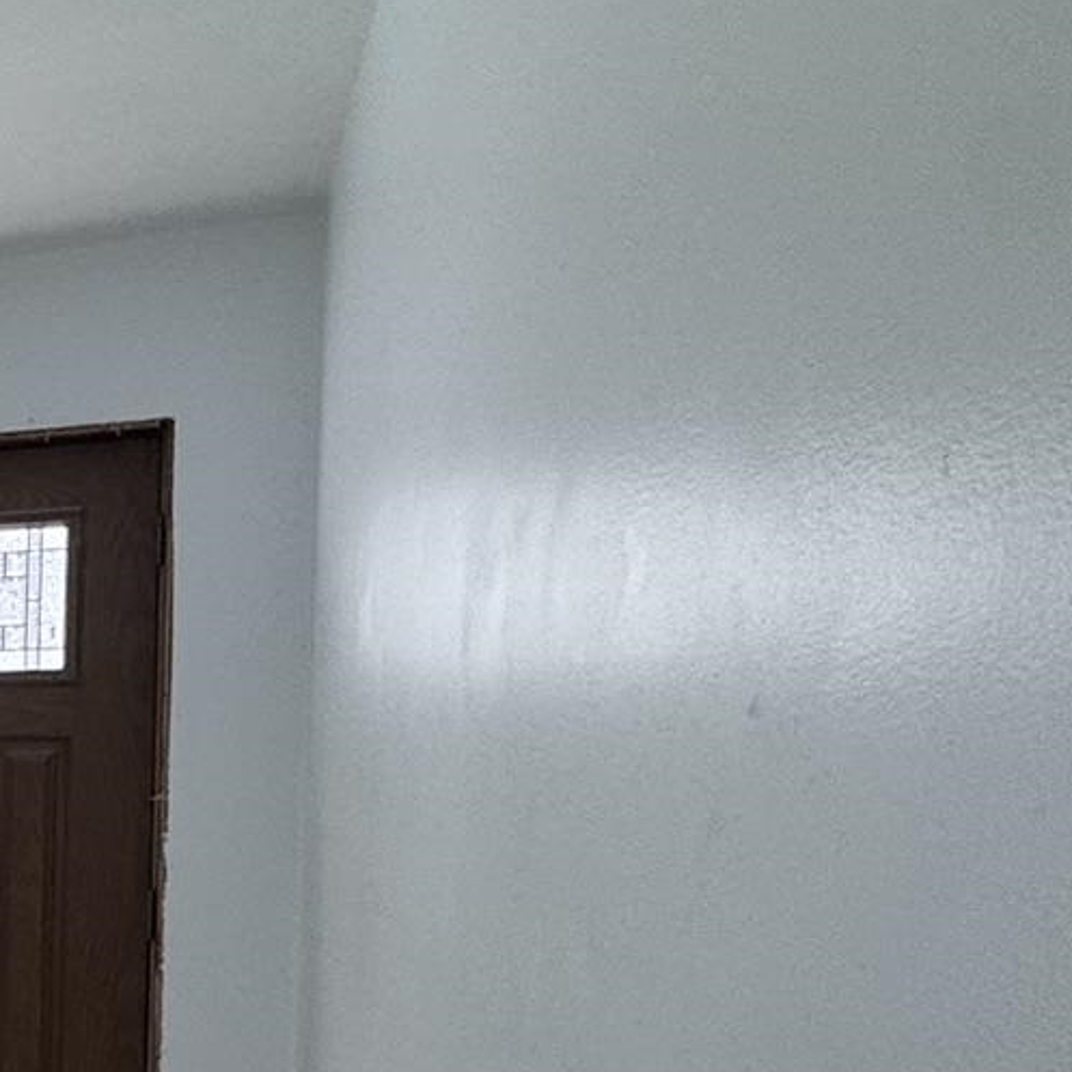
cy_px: 869
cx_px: -846
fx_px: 1787
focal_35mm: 51
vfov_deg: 32.4
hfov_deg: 21.7
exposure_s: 1/99
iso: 100
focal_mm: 2.22
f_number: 2.2
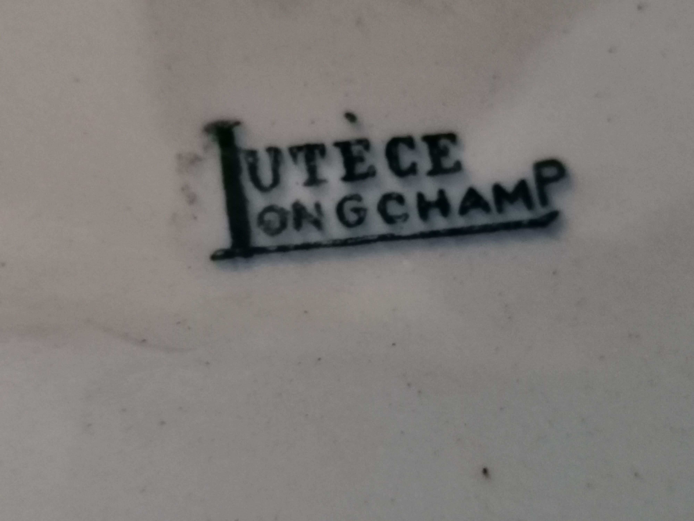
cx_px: 347
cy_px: 260
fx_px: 982
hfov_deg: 38.9
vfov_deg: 29.7
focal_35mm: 49
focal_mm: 4.75
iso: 800
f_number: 1.8
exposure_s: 1/30
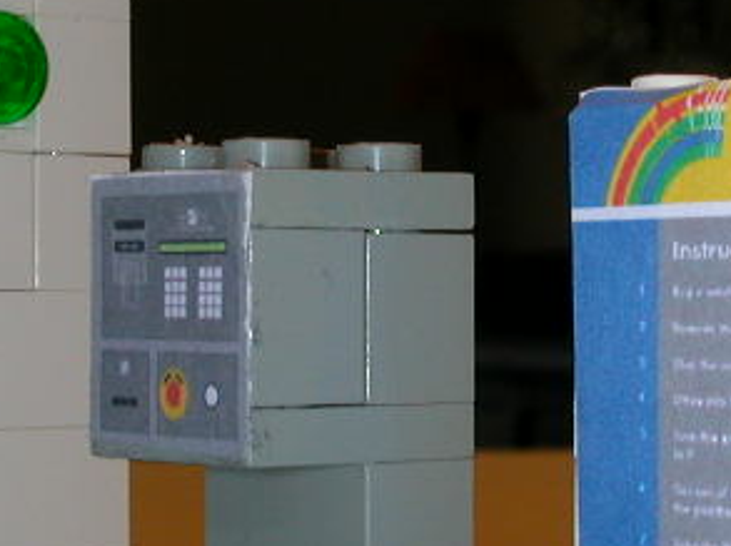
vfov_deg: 10.6
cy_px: 322
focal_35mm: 140
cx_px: 504
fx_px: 2953
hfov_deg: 14.1
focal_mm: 9.7
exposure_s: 1/59.9
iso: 100
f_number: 5.9
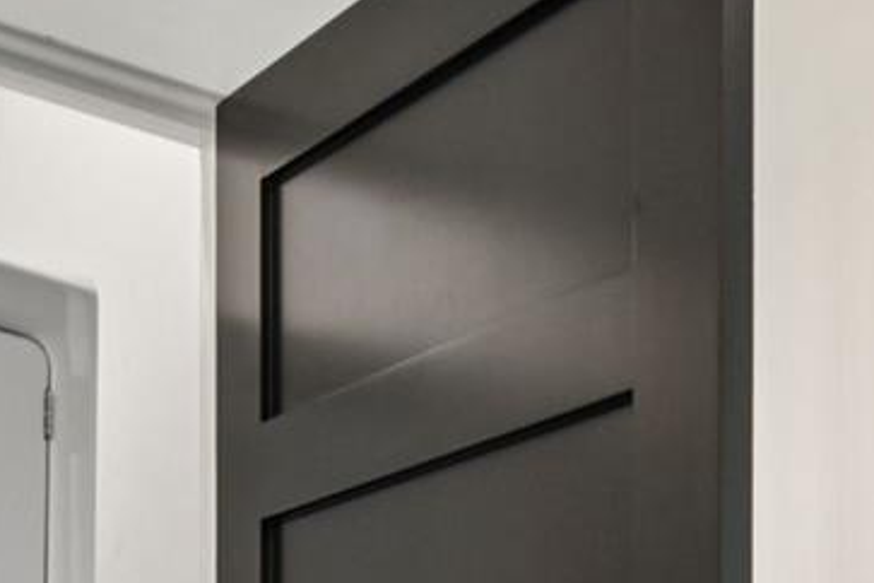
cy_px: 960
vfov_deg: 15.5
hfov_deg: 24.5
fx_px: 1918
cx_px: 872
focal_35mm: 79
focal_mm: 14
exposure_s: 1/15
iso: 250
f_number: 8
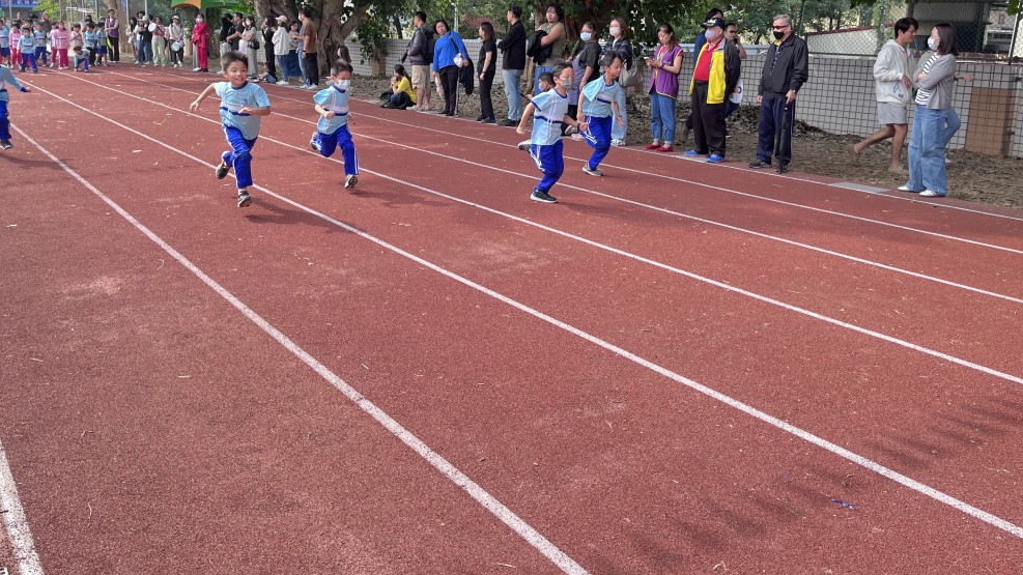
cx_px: 471
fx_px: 841
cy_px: 173
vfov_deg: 37.2
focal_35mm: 31
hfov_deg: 62.5
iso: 50
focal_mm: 5.1
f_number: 1.6
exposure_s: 1/489
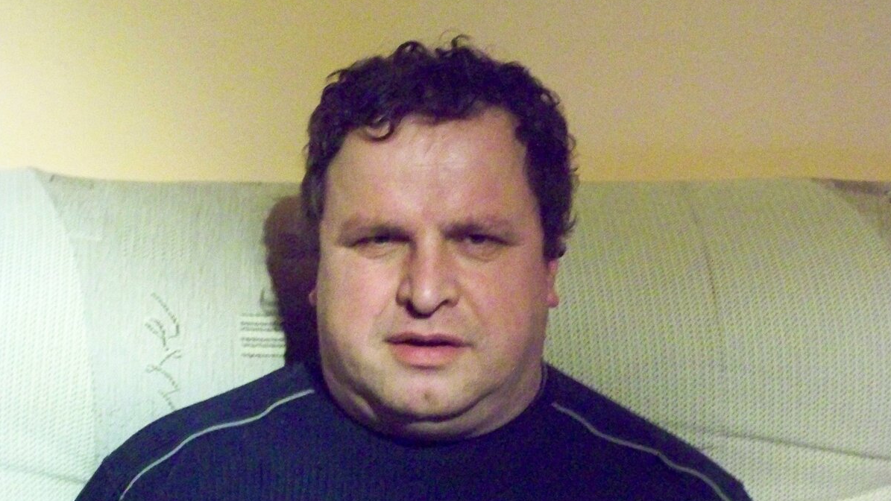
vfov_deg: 10.4
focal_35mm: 116
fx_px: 2740
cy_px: 243
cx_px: 446
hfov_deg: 18.5
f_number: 3.2
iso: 1600
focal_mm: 17.5
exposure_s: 1/30
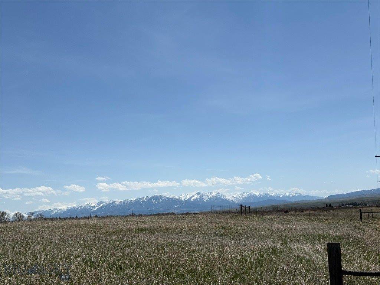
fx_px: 527
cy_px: 142
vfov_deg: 30.3
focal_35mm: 48
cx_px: 190
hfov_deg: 39.7
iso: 64
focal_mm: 6.76
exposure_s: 1/11364
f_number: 1.78
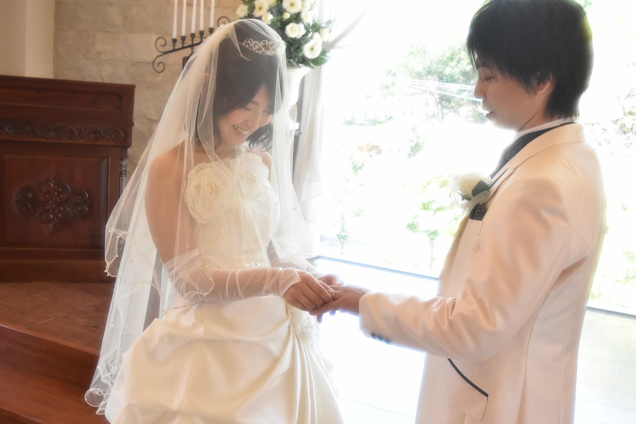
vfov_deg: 34.2
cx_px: 318
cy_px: 212
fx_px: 689
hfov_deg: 49.6
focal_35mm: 39
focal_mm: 26
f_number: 5.6
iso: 2000
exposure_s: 1/125
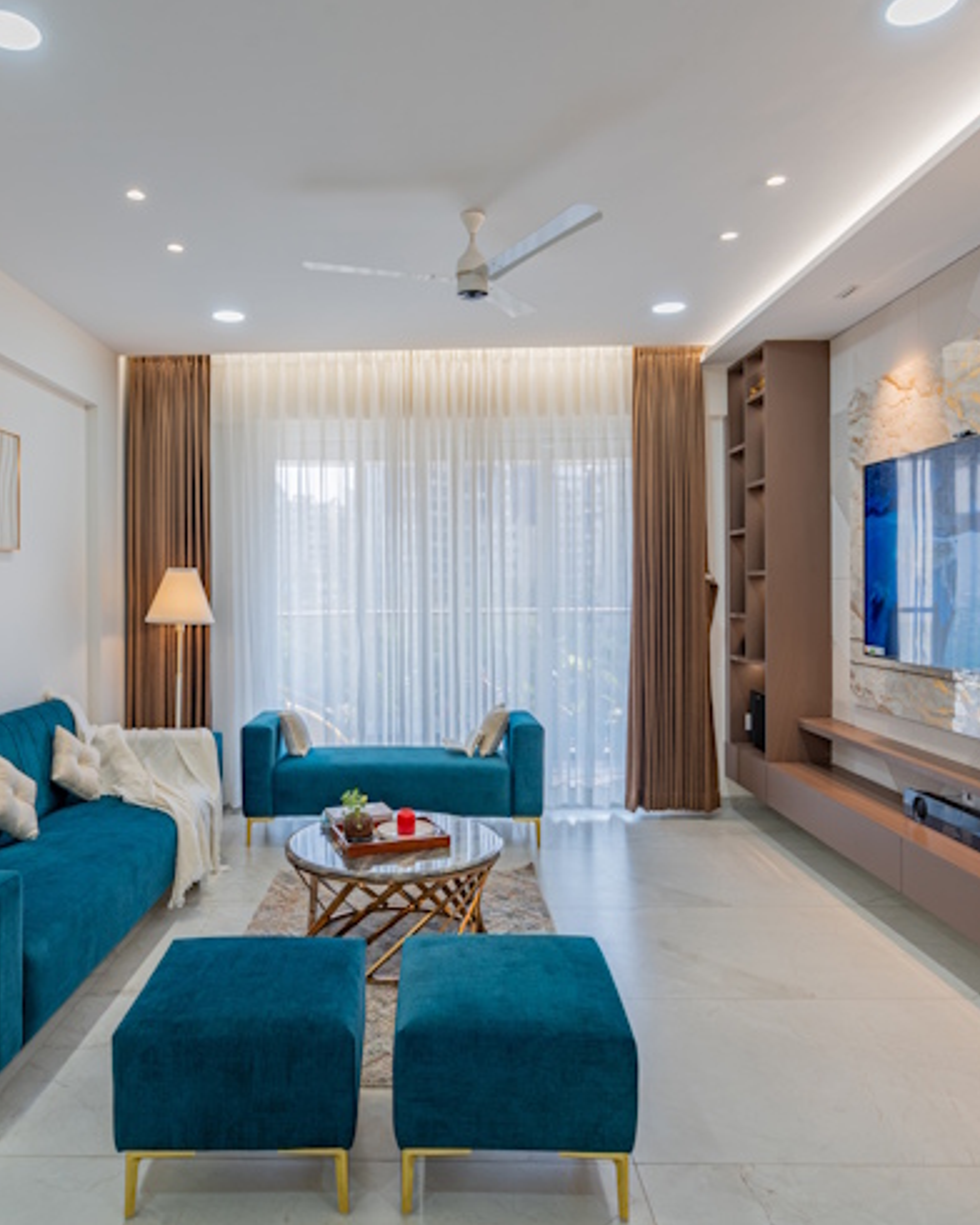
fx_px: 834
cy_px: 618
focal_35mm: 23
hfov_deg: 60.9
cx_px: 475
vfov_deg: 72.6
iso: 160
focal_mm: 16
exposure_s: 1/50
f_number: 9
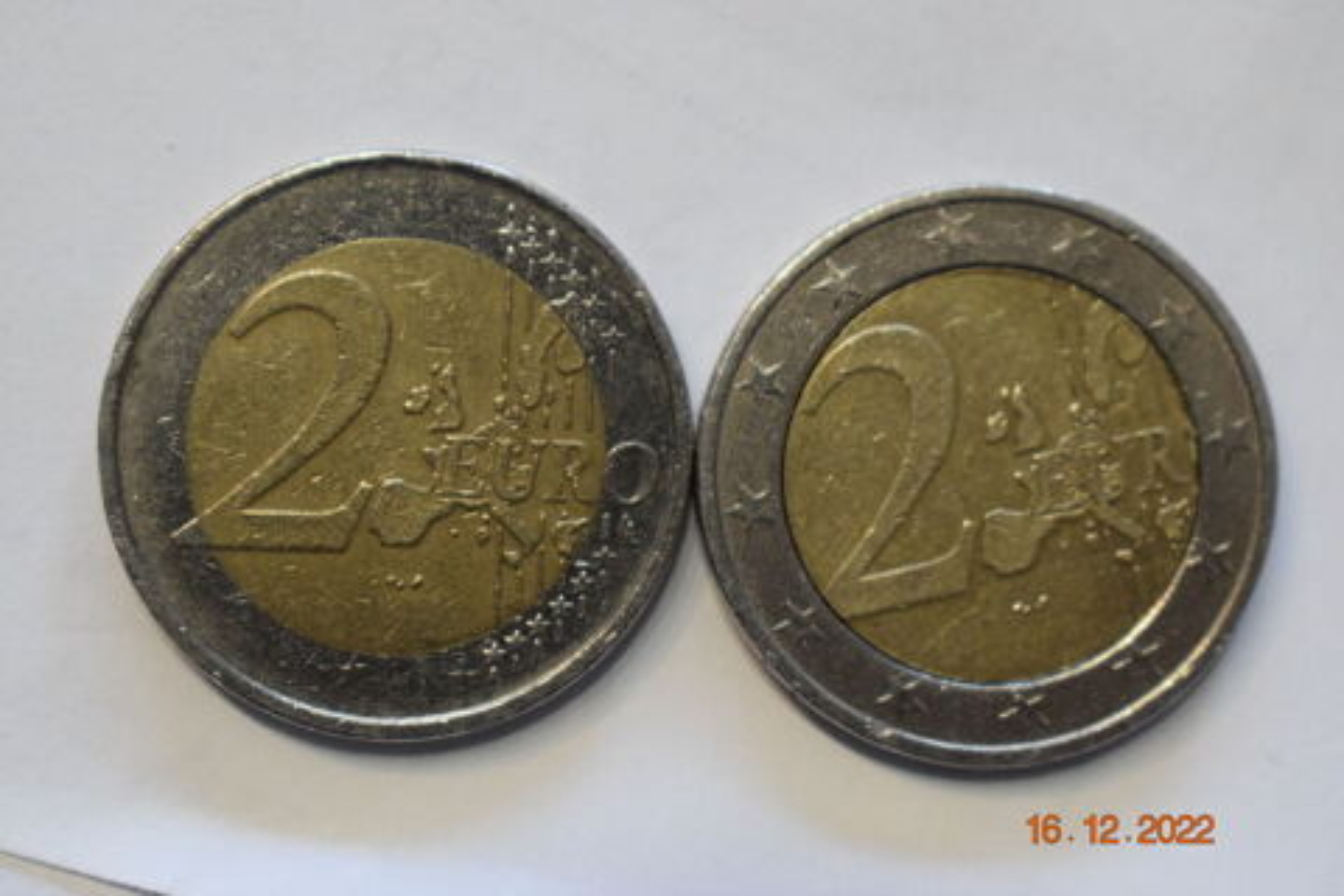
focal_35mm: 82
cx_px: 672
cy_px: 448
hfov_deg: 24.6
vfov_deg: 16.6
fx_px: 3080
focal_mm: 55
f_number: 5.6
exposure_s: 1/125
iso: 2800
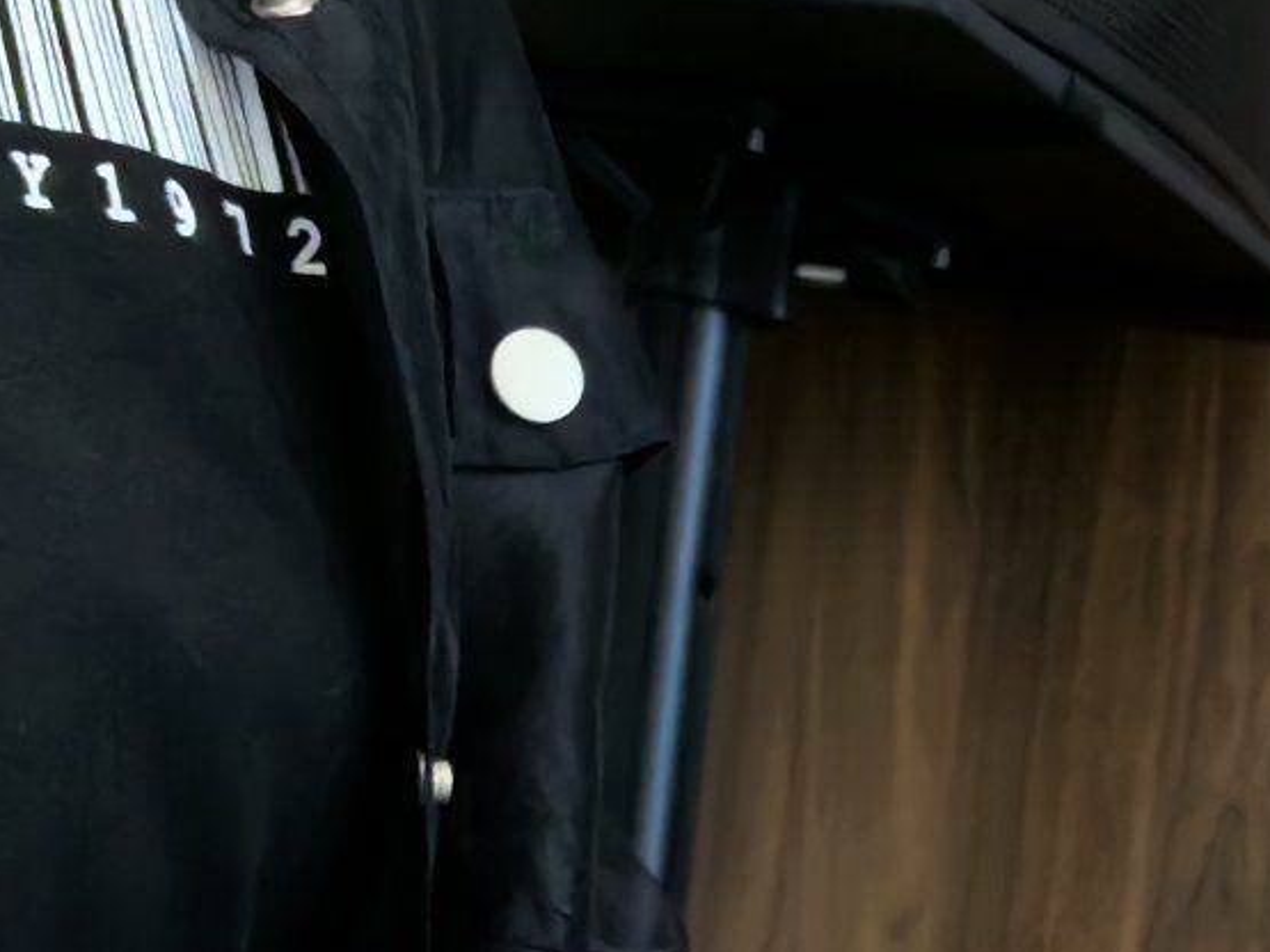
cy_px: 1552
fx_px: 4512
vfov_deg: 11.4
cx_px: 1715
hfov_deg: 15.2
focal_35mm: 123
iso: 160
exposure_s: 1/100
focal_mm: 5.75
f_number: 2
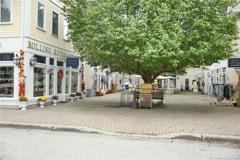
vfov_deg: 42.3
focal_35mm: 31
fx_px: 206
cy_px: 80
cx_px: 120
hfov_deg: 60.3
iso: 100
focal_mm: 31
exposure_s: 1/160
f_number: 3
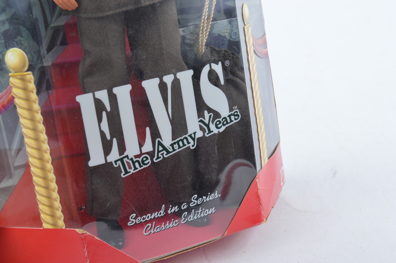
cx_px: 198
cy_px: 132
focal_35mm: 63
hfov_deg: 31.9
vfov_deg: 21.5
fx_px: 692
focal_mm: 42
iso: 100
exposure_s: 1/30
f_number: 9
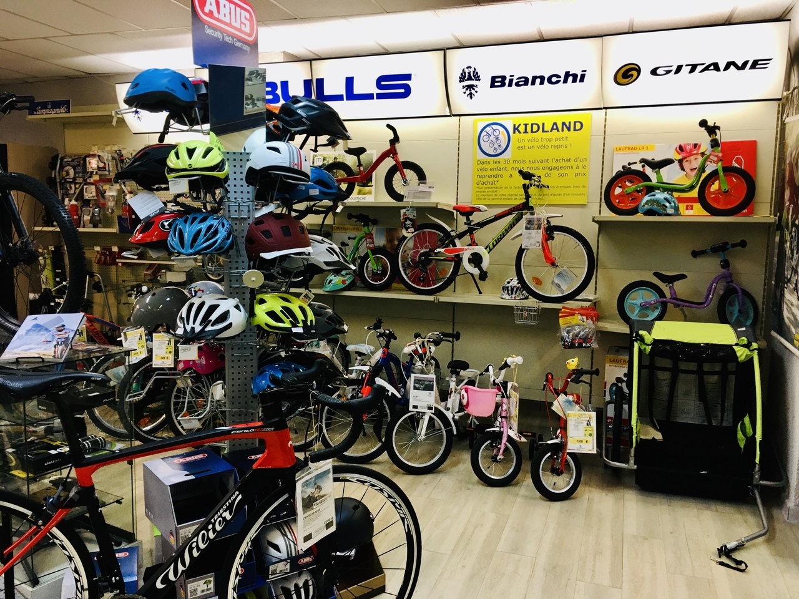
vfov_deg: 48.2
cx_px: 400
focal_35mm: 29
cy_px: 300
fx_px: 669
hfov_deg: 61.7
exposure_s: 1/33
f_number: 2.2
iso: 50
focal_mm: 4.15
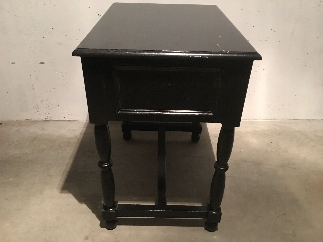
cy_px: 121
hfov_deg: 61.7
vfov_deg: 48.2
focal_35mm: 29
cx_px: 162
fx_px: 271
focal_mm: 4.15
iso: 125
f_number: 2.2
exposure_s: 1/4
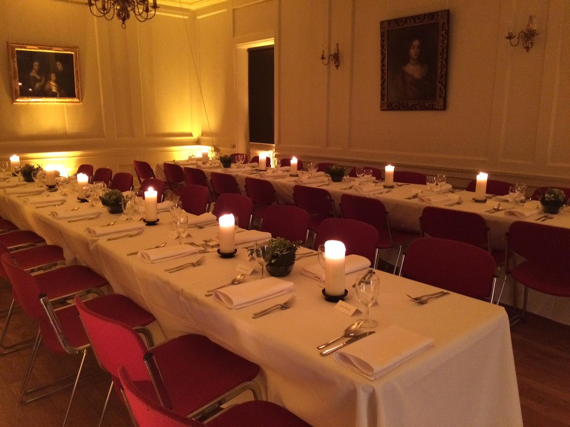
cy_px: 214
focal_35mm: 29
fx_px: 478
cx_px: 285
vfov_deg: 48.2
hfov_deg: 61.7
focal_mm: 4.15
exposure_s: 1/15
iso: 400
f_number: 2.2
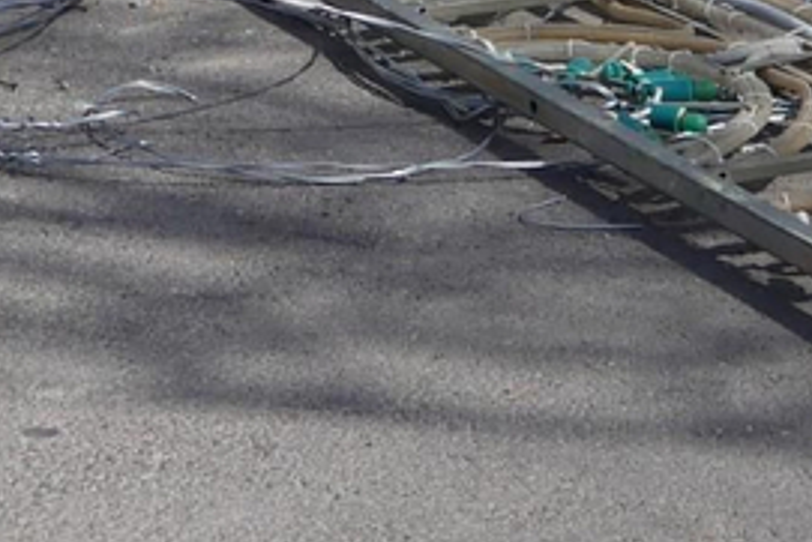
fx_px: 4987
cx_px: 782
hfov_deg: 9.3
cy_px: -1151
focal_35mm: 221
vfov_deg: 5.8
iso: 200
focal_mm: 18
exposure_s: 1/2000
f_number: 4.5
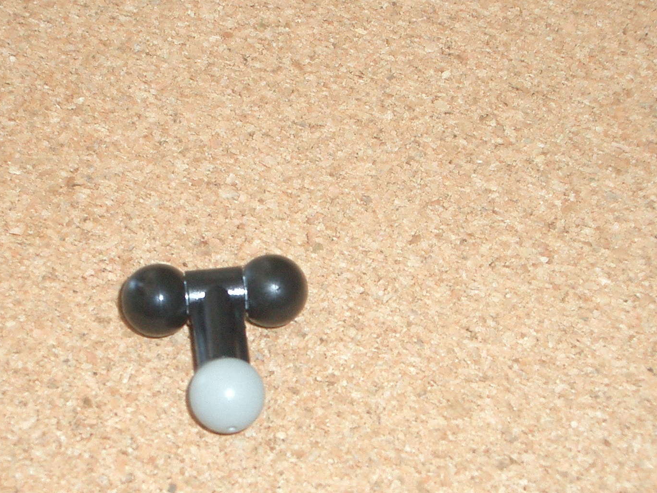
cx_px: 250
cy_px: 365
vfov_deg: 15.8
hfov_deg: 21.0
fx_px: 1765
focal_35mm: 93
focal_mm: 10.2
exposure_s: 1/40
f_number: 3.5
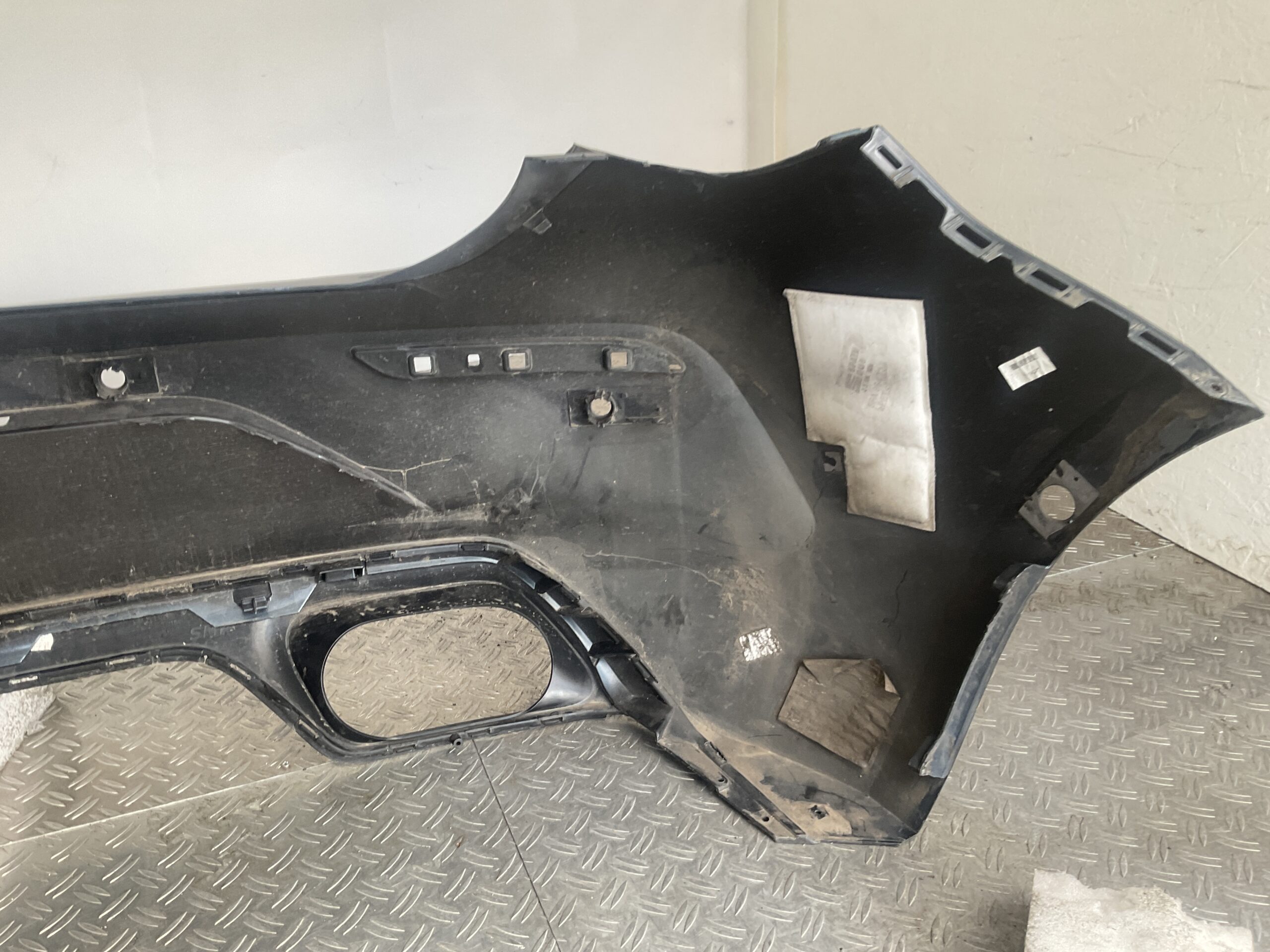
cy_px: 476
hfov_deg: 61.7
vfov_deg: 48.2
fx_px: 1064
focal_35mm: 29
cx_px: 635
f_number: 1.8
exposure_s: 1/50
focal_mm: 3
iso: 40
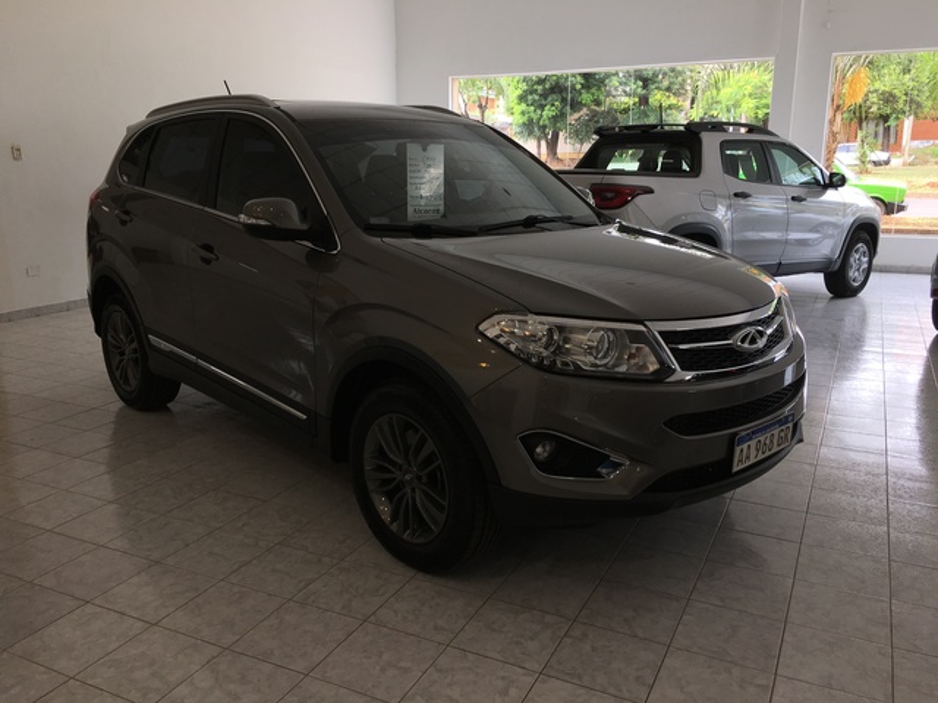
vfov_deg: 48.2
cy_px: 352
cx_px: 469
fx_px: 786
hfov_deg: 61.7
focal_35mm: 29
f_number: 2.2
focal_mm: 4.15
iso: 25
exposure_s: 1/100
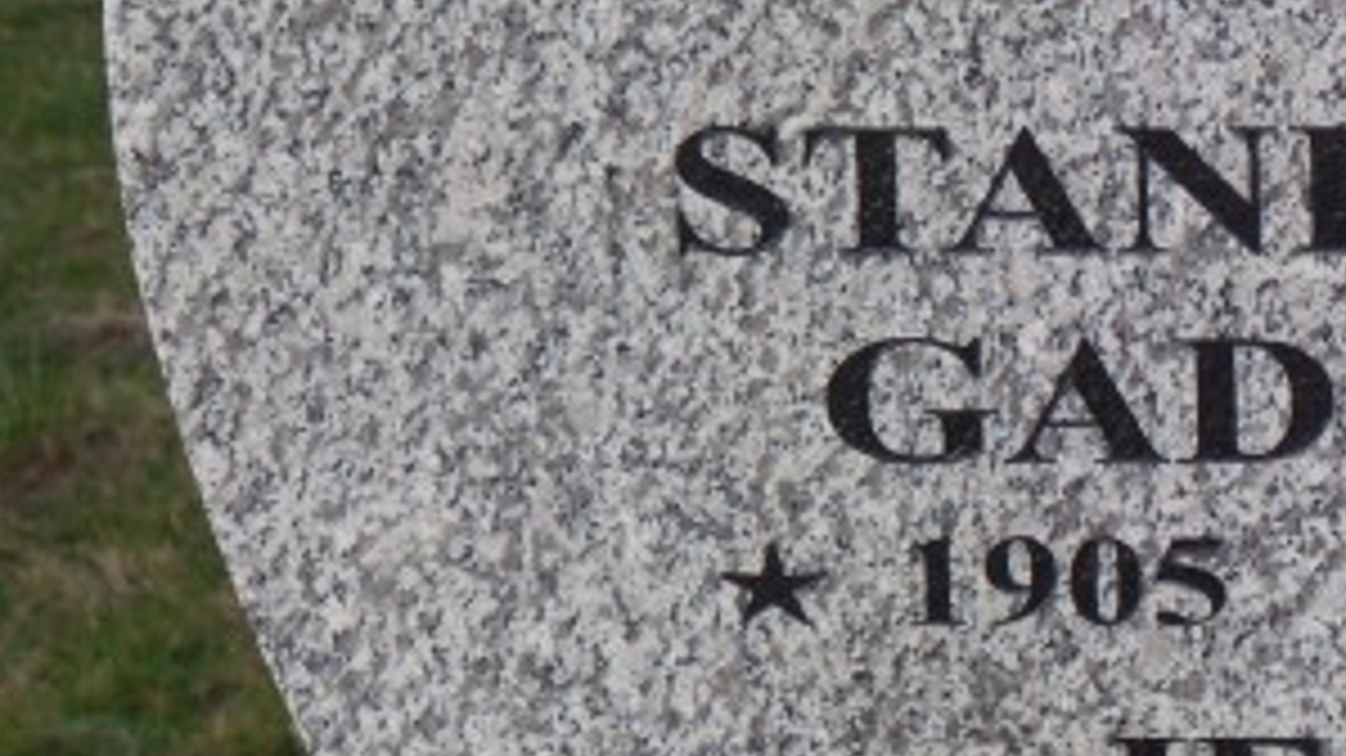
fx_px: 9491
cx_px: 1414
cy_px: 297
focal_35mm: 266
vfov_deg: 4.6
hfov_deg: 8.1
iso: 100
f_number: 4
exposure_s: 1/125
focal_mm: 20.3
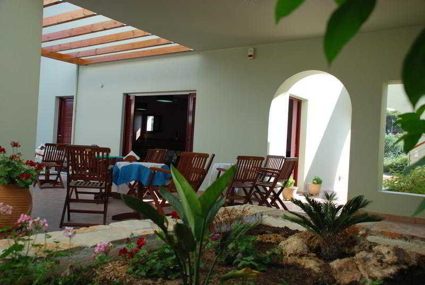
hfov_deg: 57.2
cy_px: 142
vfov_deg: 40.1
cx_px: 212
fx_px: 390
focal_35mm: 33
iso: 100
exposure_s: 1/100
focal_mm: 22
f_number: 5
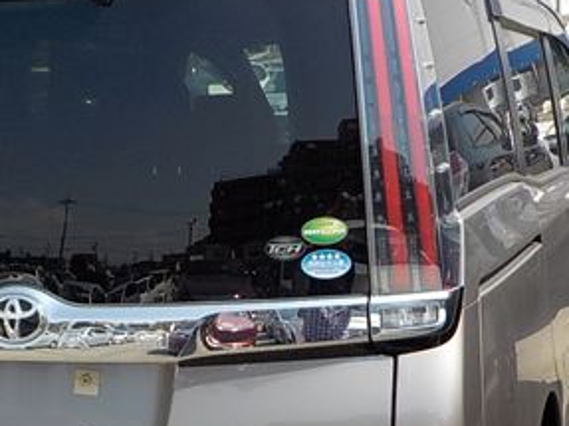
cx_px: 254
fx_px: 1101
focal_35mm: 67
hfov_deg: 29.0
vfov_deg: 21.8
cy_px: 293
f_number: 3.3
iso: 125
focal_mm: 4.1
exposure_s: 1/800
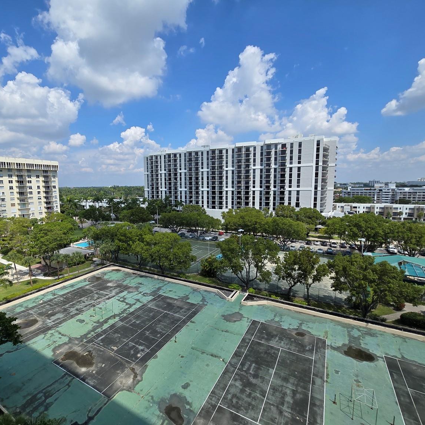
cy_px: 216
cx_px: 181
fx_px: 222
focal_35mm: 16
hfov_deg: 86.8
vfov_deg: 87.4
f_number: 2.2
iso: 50
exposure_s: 1/2961
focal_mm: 2.2
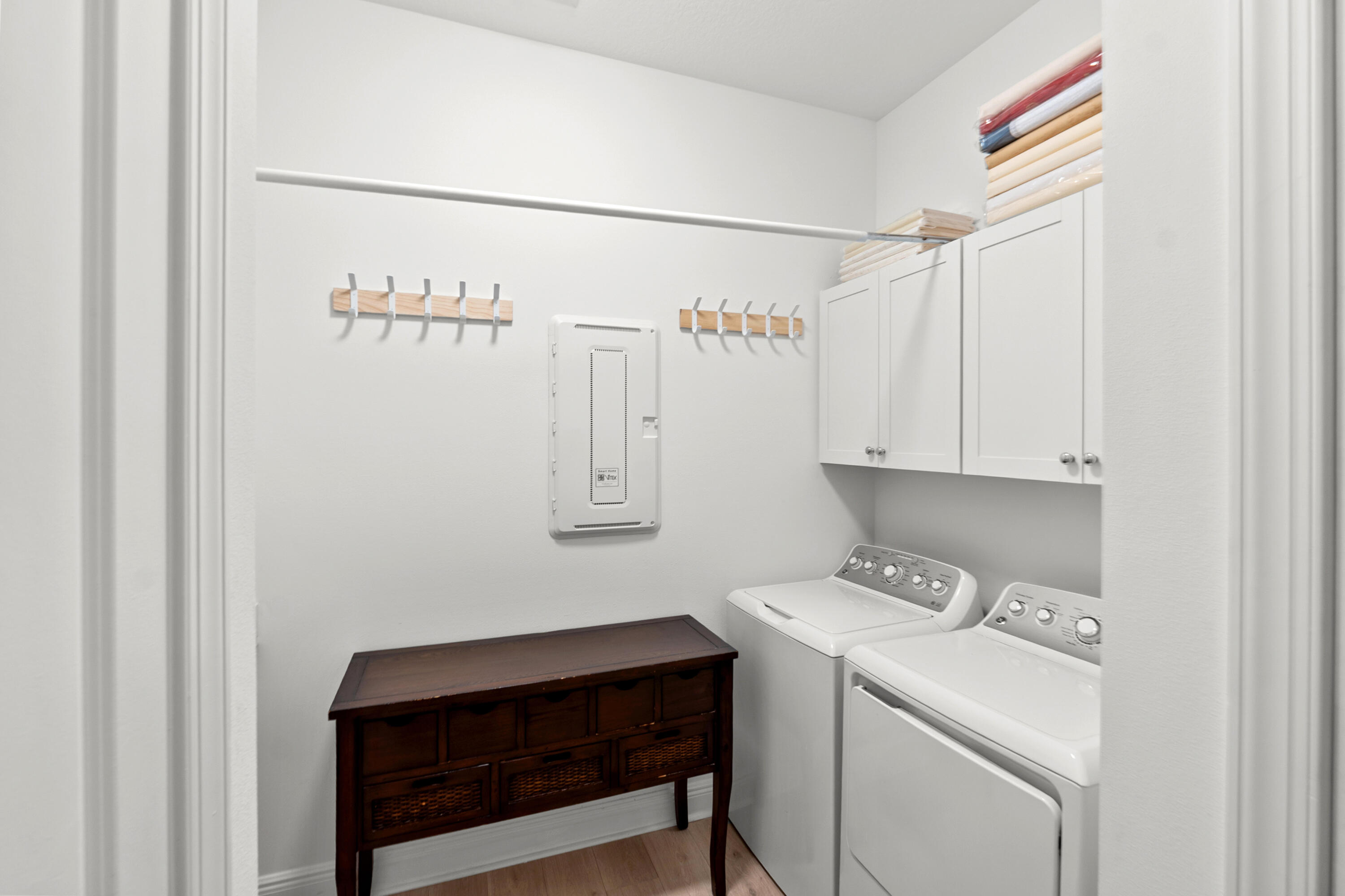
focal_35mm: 15
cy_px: 448
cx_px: 672
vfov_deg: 77.3
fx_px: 560
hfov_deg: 100.4
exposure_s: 1
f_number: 8
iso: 100
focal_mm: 10
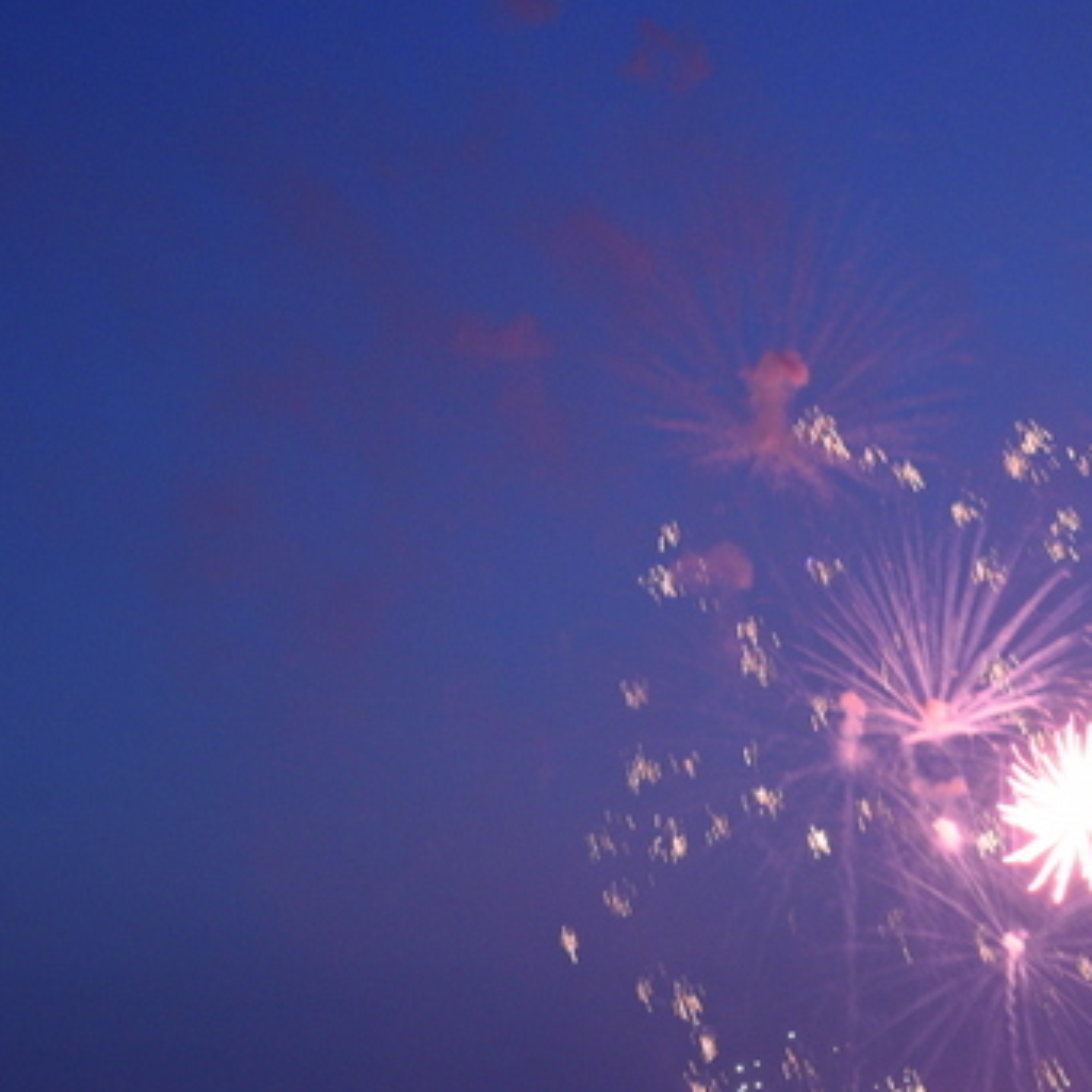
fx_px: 3176
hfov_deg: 19.2
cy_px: 1025
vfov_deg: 19.1
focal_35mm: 89
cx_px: 987
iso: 1250
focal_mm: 35
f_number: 4
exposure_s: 1/3
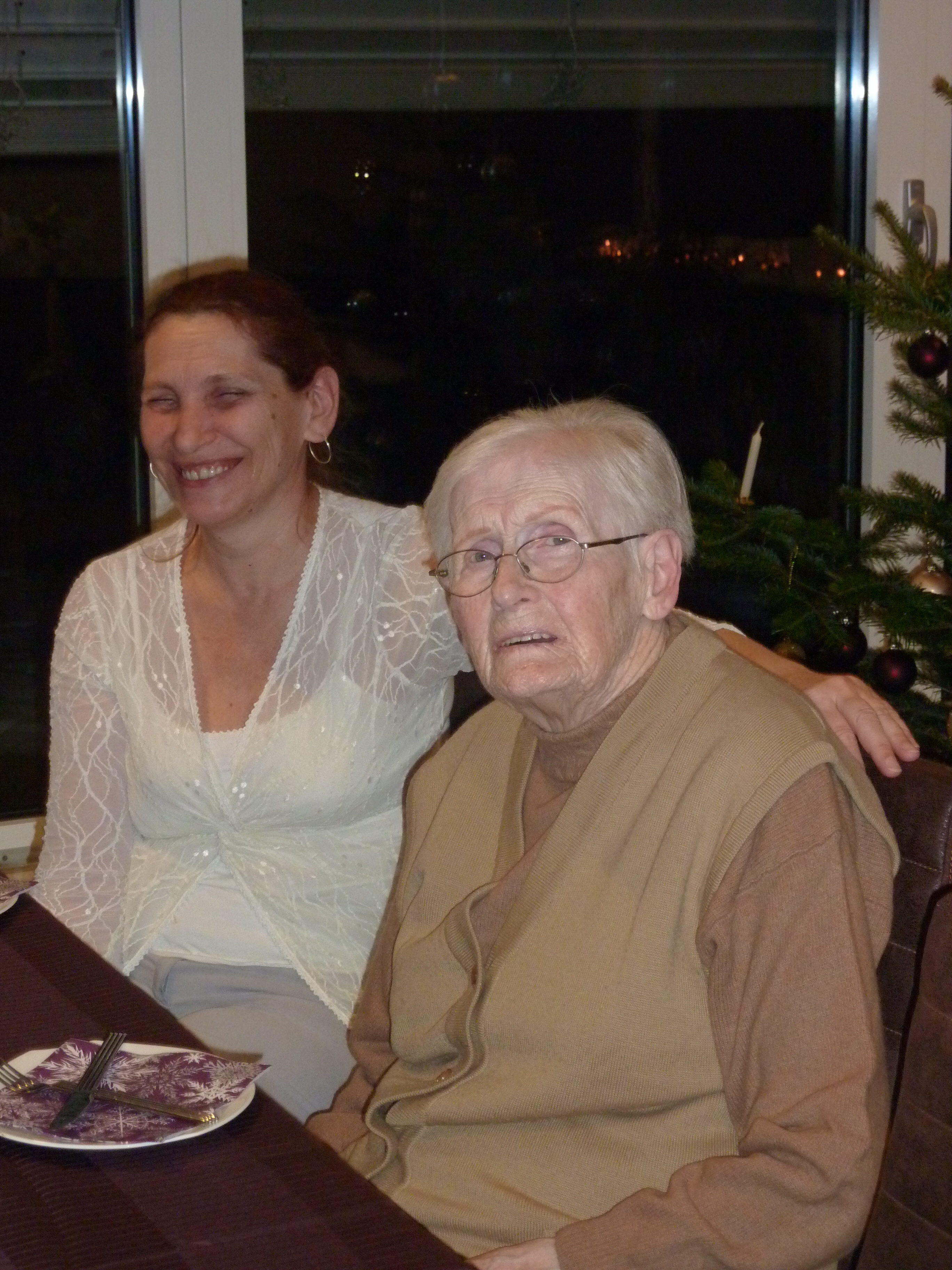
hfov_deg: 18.9
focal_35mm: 78
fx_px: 2860
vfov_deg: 25.0
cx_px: 476
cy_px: 635
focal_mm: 12.8
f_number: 4.2
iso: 400
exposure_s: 1/8
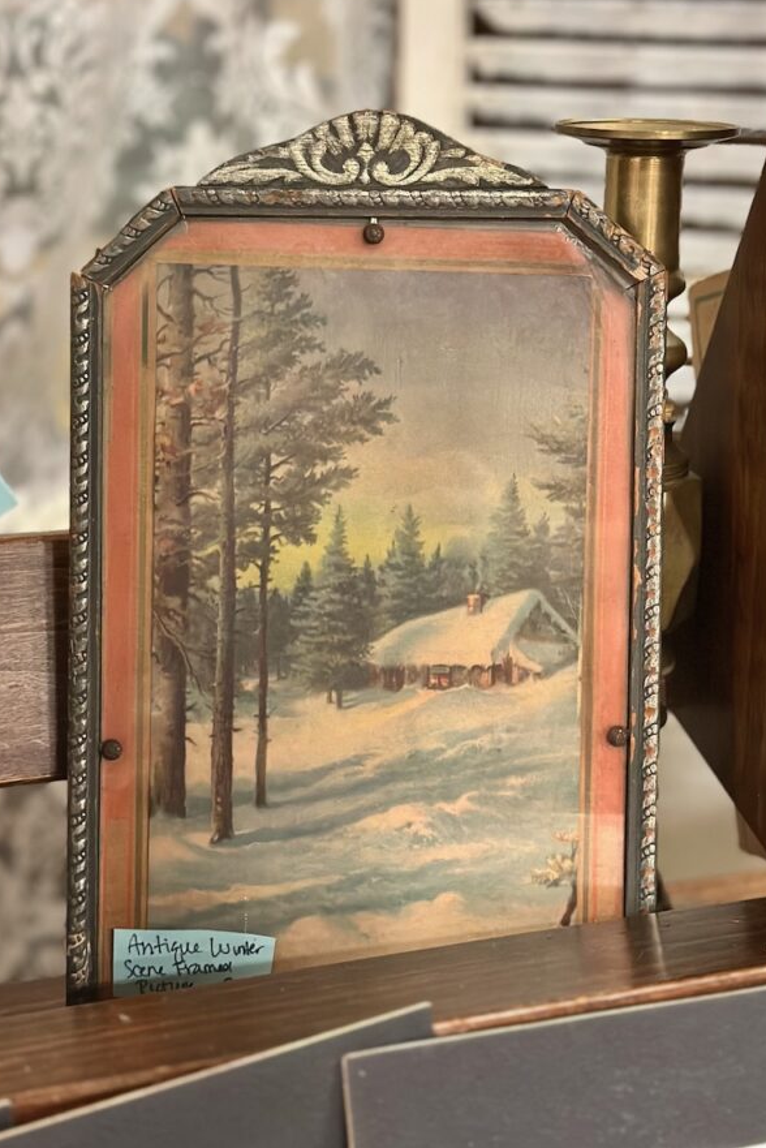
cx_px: 426
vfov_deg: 34.4
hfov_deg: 23.4
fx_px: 1850
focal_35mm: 58
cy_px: 483
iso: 640
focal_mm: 6.86
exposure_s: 1/40
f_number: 1.78
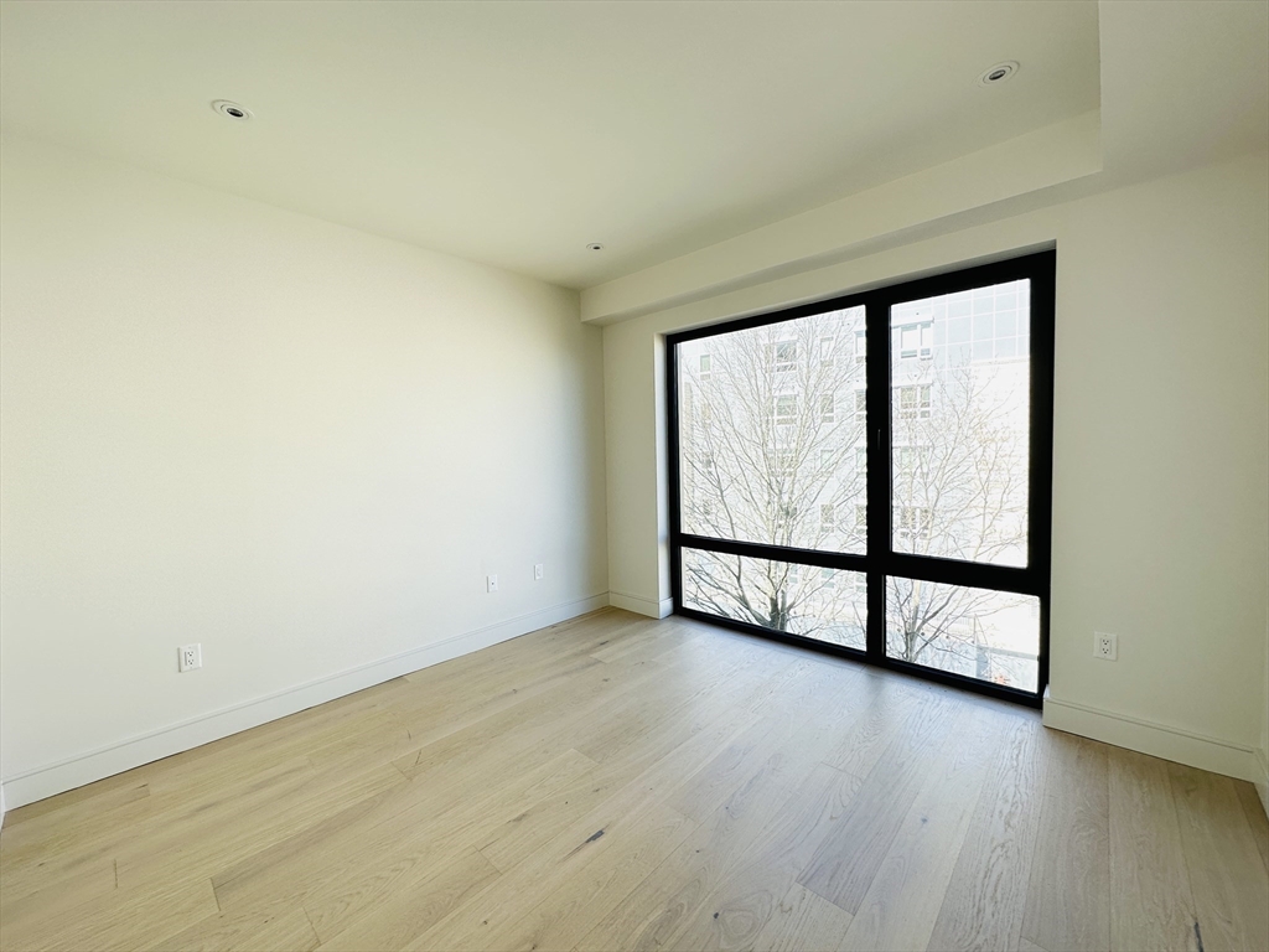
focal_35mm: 14
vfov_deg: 85.7
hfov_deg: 102.1
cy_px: 476
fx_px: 513
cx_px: 634
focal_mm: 2.22
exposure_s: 1/220
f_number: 2.2
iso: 40
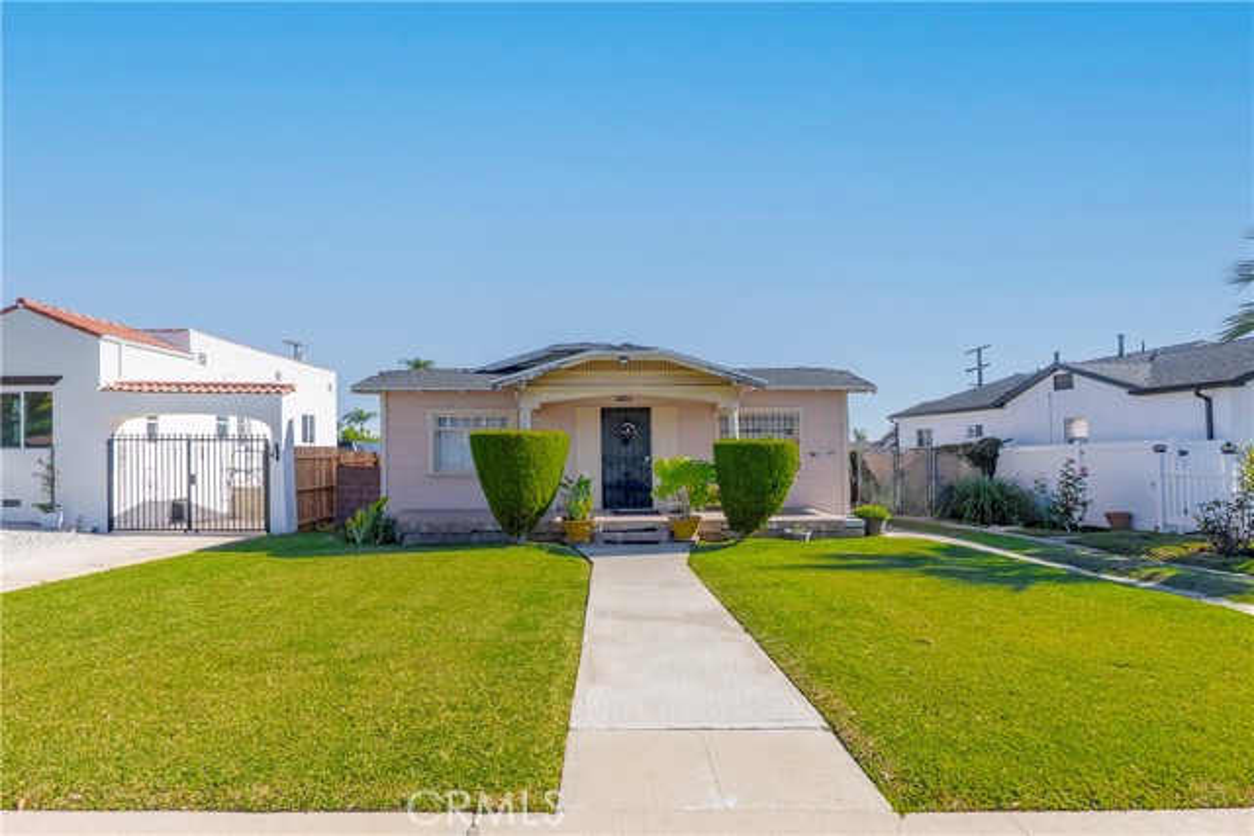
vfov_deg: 73.8
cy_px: 418
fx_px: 557
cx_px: 627
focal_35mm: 16
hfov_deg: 96.7
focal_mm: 16
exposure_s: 1/8000
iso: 500
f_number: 4.5
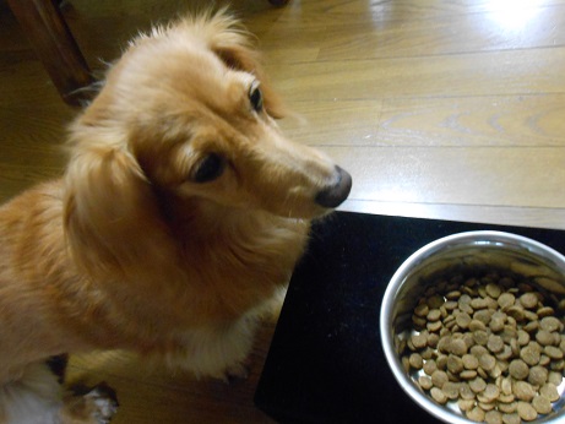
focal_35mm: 30
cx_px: 282
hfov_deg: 60.0
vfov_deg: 46.8
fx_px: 490
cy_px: 212
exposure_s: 1/6
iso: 800
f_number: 3.8
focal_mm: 5.3
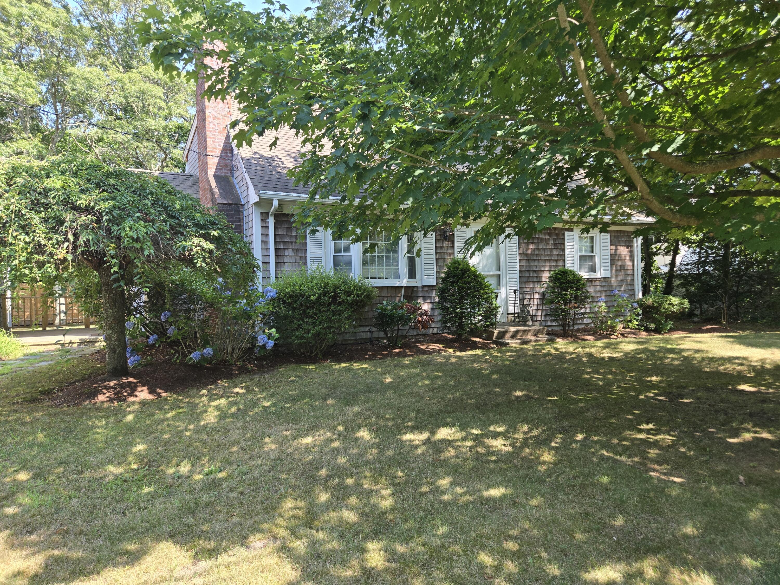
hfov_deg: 73.9
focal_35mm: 23
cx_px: 390
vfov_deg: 58.9
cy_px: 292
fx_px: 518
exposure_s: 1/612
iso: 80
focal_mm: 5.4
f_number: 1.8
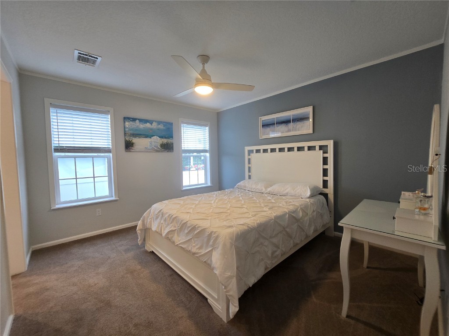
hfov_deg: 106.2
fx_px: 169
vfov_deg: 89.9
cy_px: 168
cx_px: 224
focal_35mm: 13
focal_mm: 2.2
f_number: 2.2
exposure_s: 1/60
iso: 80
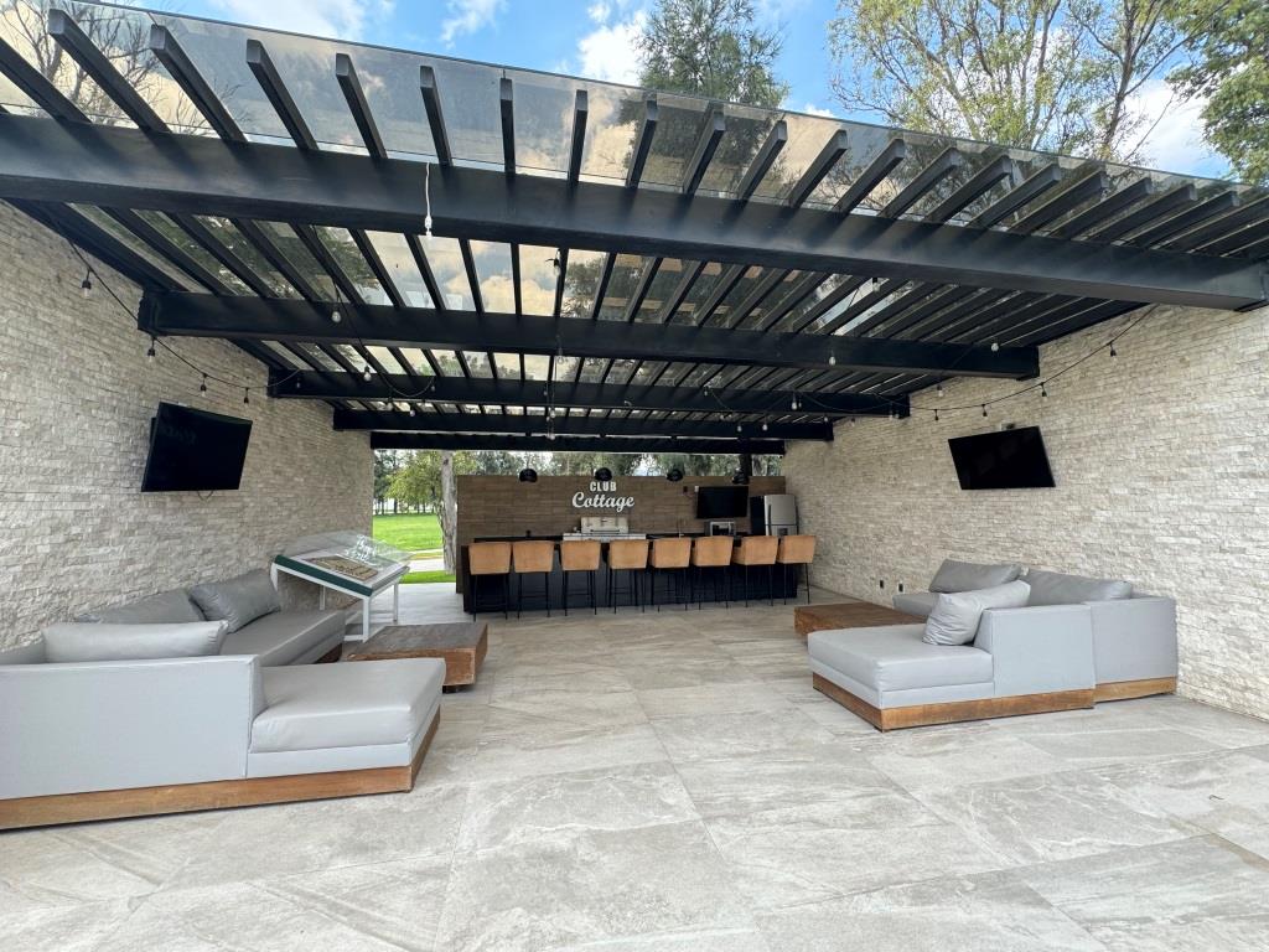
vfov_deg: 85.7
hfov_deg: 102.1
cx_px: 634
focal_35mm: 14
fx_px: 513
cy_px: 476
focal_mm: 2.22
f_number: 2.2
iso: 40
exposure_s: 1/152
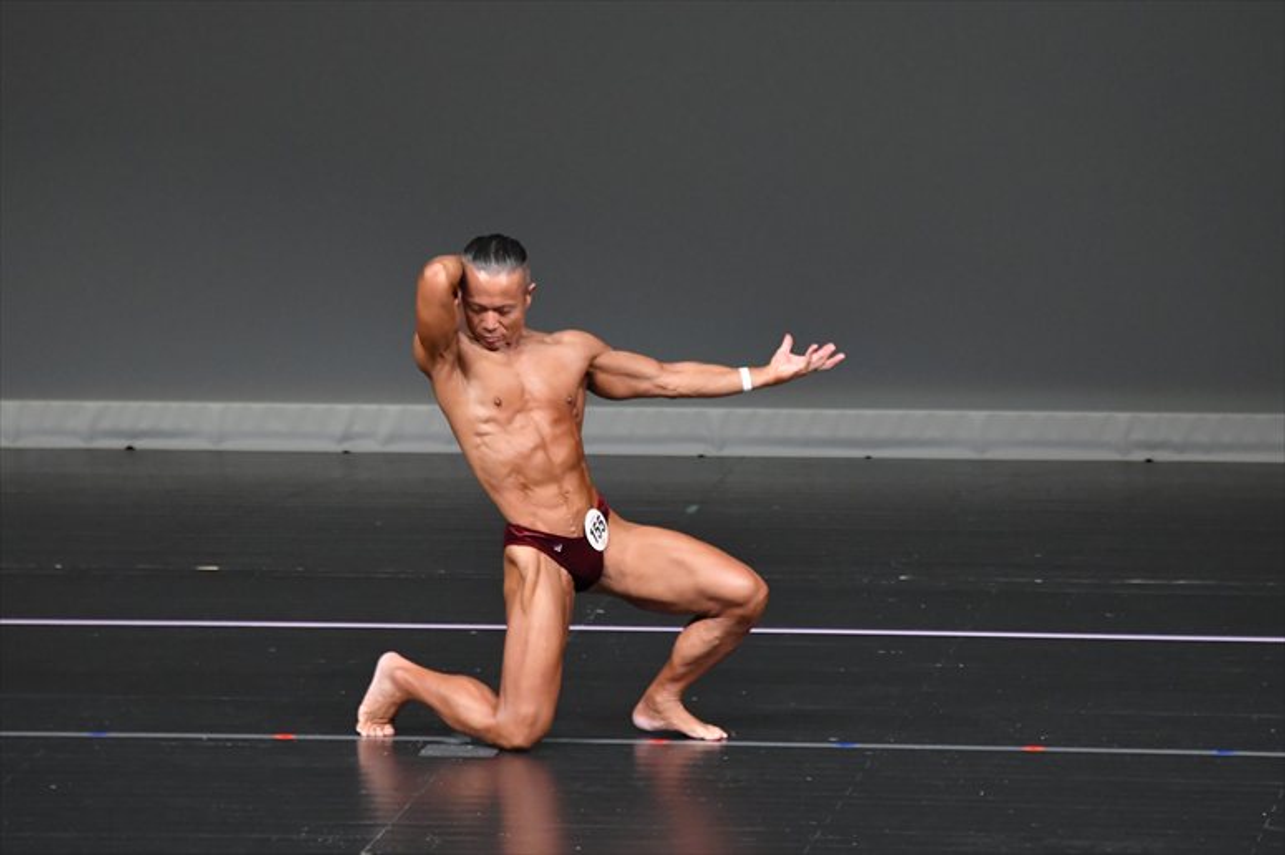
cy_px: 428
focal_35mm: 345
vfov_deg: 4.0
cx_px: 642
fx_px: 12309
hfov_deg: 6.0
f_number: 5.6
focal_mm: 230
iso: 4000
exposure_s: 1/400
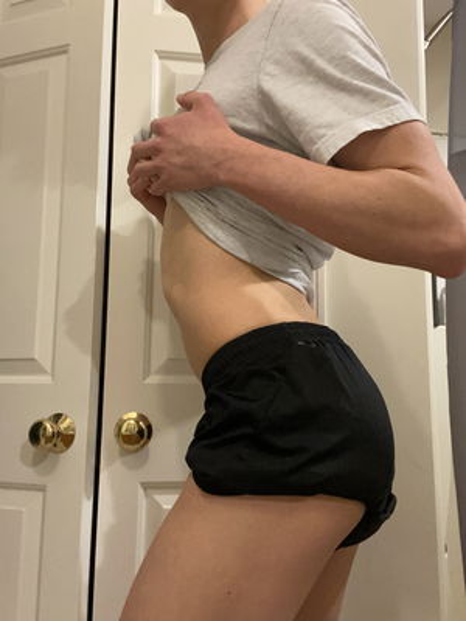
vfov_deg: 60.0
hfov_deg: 46.8
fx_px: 538
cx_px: 233
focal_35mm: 30
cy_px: 310
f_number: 2.2
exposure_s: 1/24
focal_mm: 2.71
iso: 640
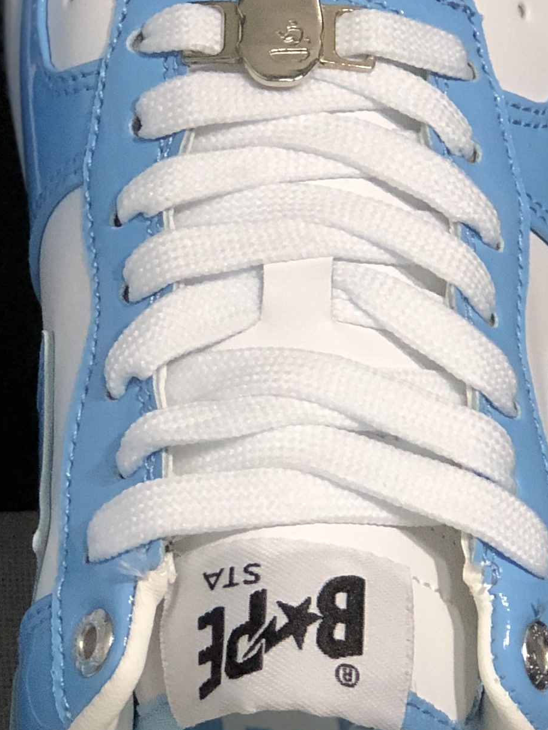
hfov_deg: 7.8
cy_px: 335
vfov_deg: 10.5
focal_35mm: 189
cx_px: 17
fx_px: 3989
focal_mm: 6.6
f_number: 2.8
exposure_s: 1/30
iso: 80
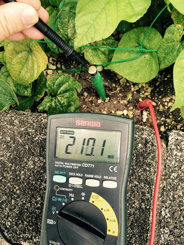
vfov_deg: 61.6
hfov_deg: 48.2
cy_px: 122
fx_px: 205
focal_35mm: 29
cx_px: 92
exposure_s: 1/120
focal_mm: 4.15
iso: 64
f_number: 2.2
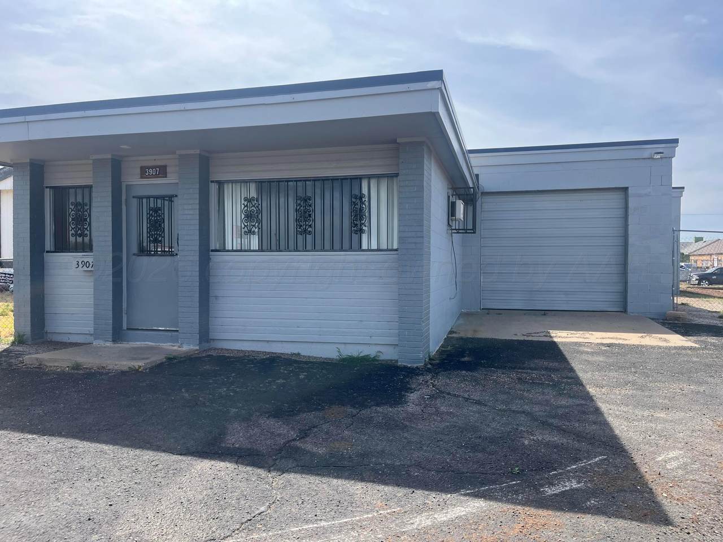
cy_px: 271
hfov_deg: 67.3
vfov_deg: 53.1
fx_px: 543
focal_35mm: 26
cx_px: 362
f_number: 1.6
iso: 50
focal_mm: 5.1
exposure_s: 1/2222
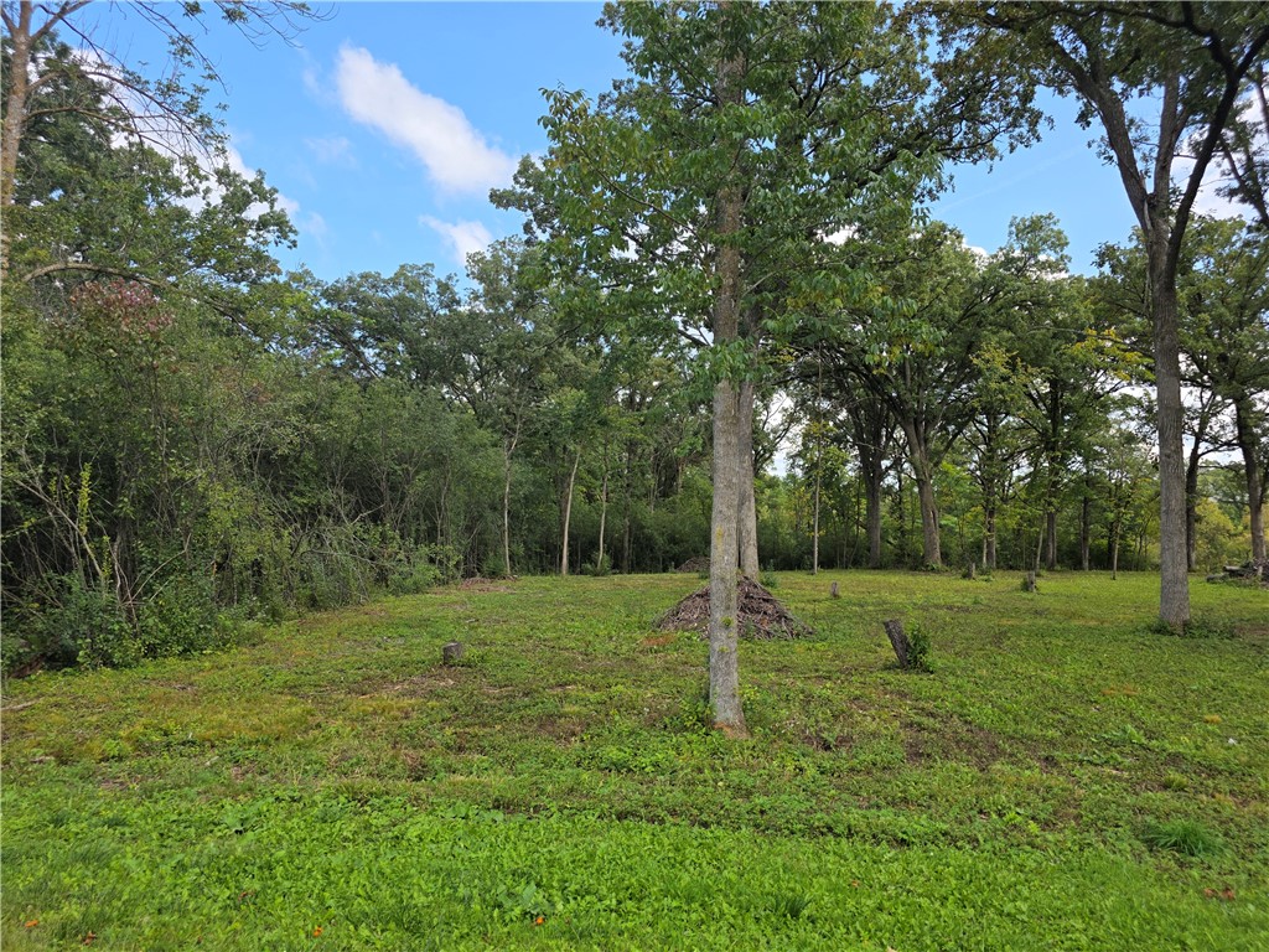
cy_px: 476
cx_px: 634
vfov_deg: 58.9
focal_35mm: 23
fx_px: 843
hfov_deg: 73.9
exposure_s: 1/2752
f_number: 1.7
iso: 80
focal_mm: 6.3
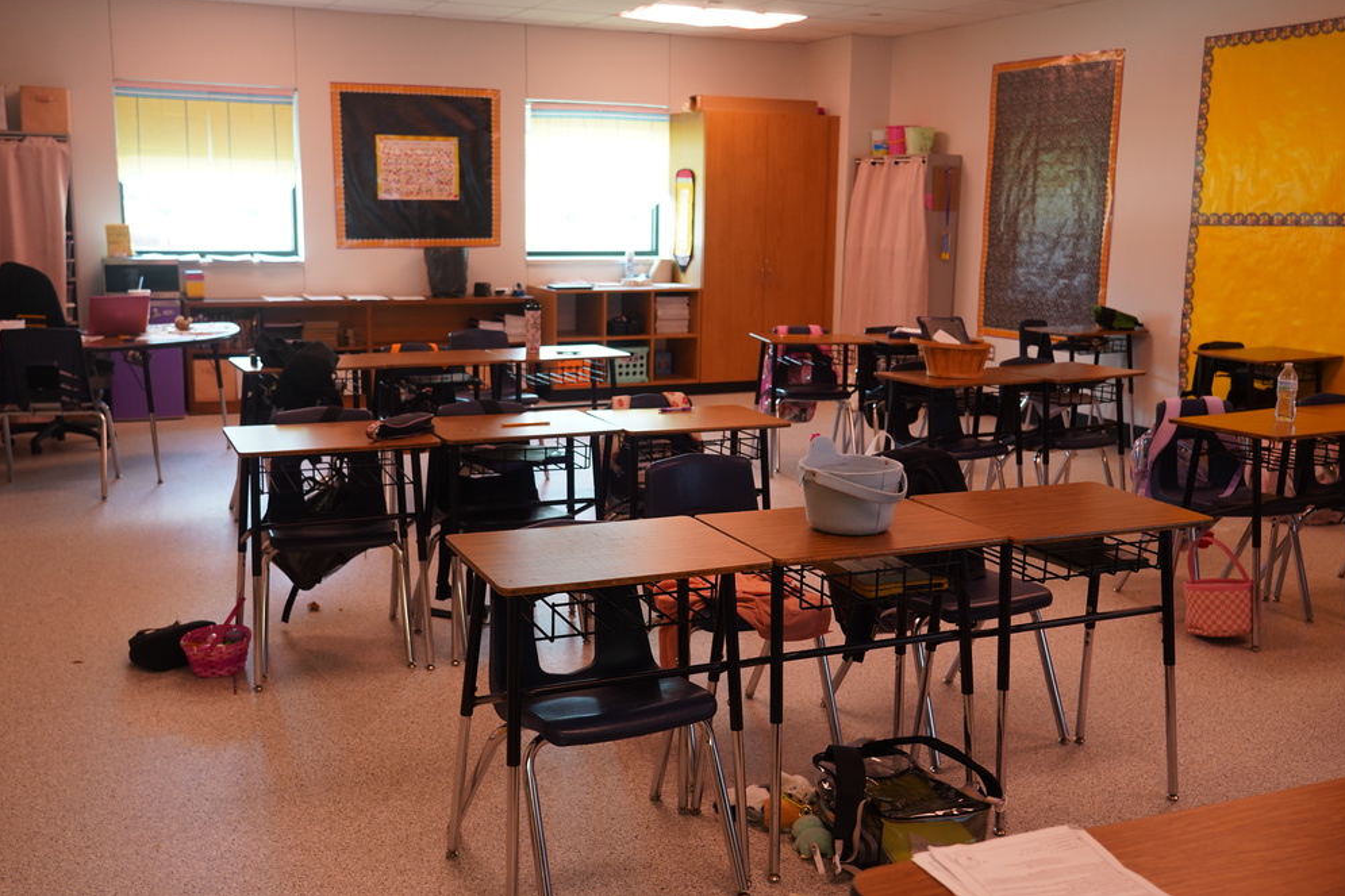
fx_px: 1307
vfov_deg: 37.8
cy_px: 436
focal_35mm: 35
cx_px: 669
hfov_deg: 54.4
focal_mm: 34
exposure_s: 1/160
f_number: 4
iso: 1600
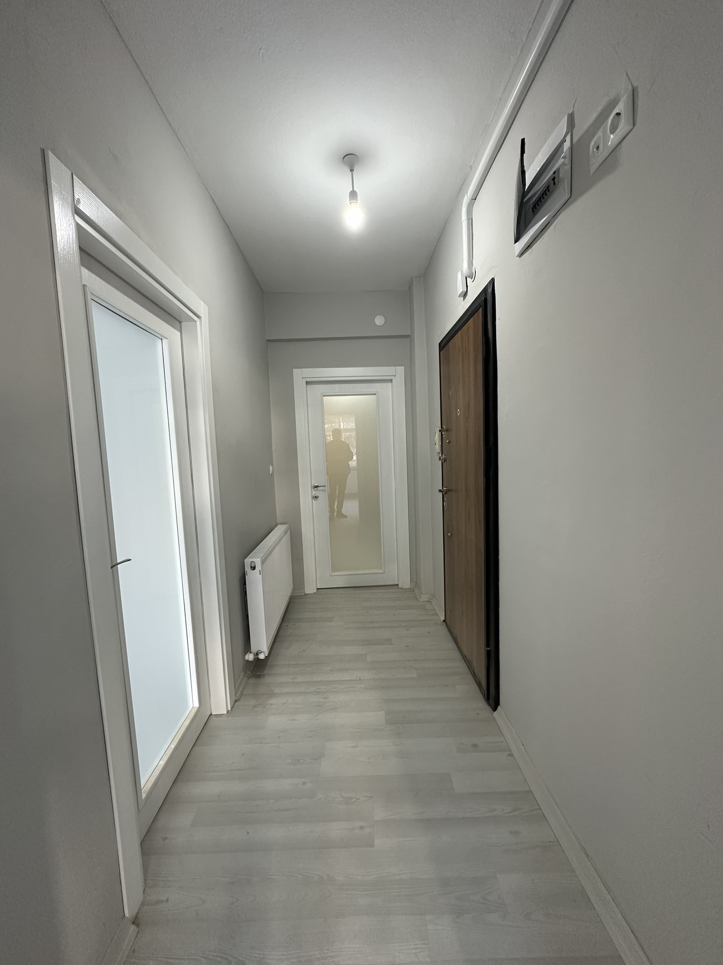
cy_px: 482
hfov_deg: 85.7
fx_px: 390
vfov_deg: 102.1
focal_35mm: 14
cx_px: 362
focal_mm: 2.22
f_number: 2.2
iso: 200
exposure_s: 1/50
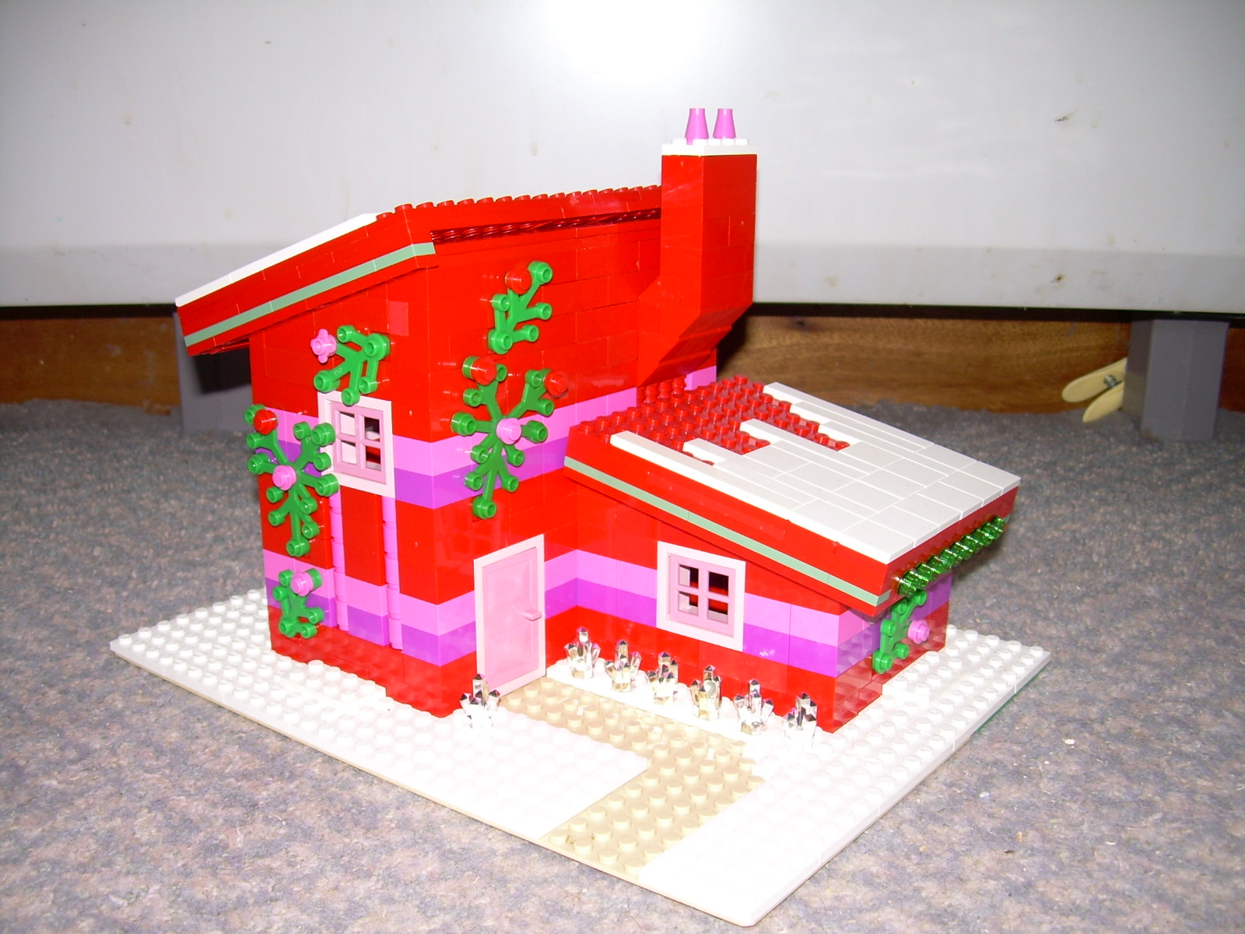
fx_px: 1367
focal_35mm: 38
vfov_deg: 37.7
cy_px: 467
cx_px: 622
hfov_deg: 49.0
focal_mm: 6.3
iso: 50
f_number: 2.8
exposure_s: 1/60
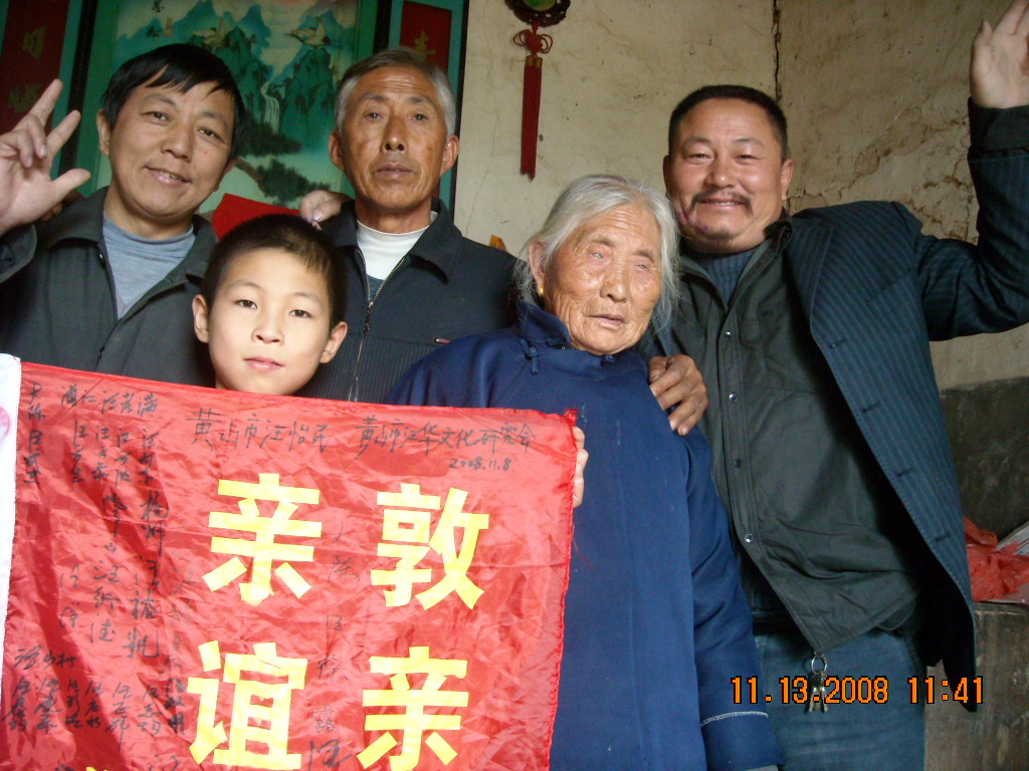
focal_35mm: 35
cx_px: 514
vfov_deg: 40.7
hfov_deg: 52.6
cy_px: 386
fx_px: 1040
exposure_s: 1/60
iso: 351
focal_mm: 5.7
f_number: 2.8
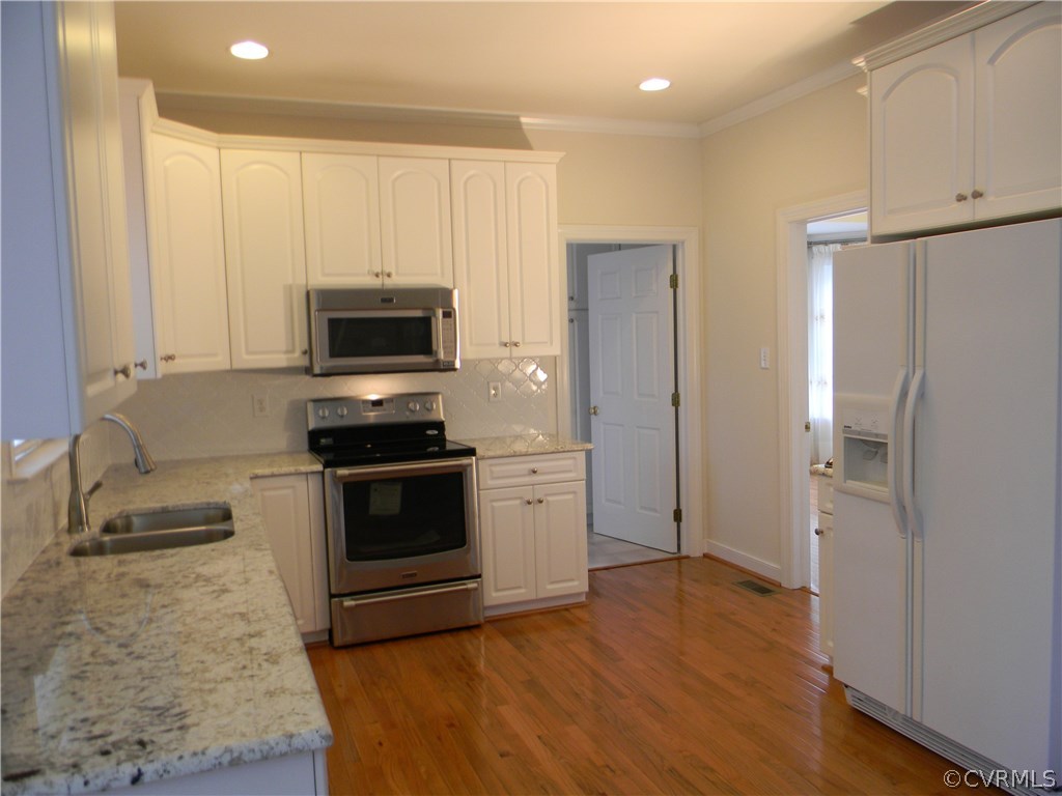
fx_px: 859
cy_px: 398
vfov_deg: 49.7
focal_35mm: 28
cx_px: 531
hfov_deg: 63.4
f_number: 3.5
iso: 116
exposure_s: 1/30
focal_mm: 5
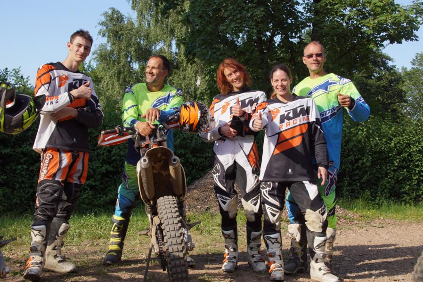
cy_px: 141
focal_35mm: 52
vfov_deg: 25.8
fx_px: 617
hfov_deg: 37.8
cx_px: 212
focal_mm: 35
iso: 200
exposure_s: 1/250
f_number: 7.1
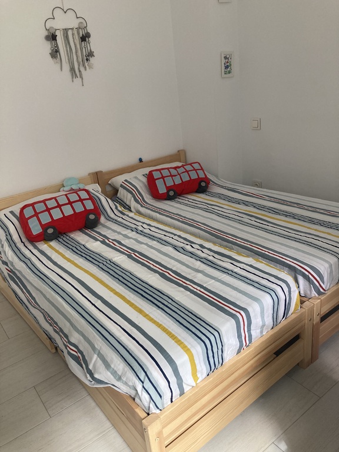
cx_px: 170
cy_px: 226
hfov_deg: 49.7
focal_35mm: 28
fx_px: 366
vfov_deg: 63.4
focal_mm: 3.99
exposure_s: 1/60
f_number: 1.8
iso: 100
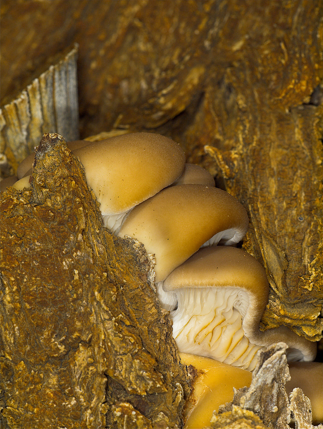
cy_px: 214
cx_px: 162
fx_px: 3723
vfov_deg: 6.6
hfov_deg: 5.0
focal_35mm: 300
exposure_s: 1/250
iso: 200
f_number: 11
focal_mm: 150
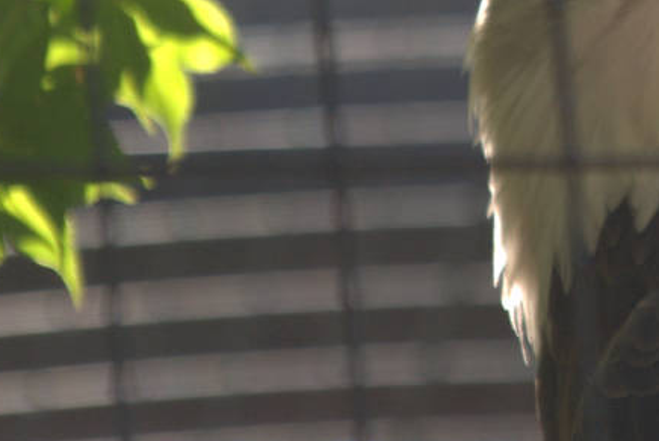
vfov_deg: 1.3
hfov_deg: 1.9
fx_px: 20181
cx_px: 741
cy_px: -134
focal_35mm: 1101
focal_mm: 200
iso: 400
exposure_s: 1/250
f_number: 6.3
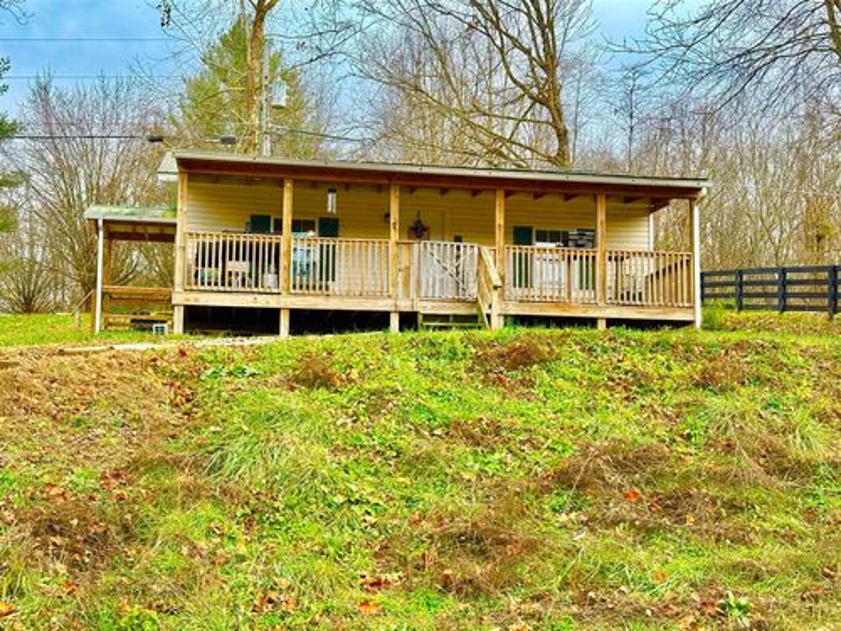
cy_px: 316
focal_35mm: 48
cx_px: 420
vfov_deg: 30.3
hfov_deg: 39.7
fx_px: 1166
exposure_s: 1/1264
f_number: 1.78
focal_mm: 6.76
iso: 80
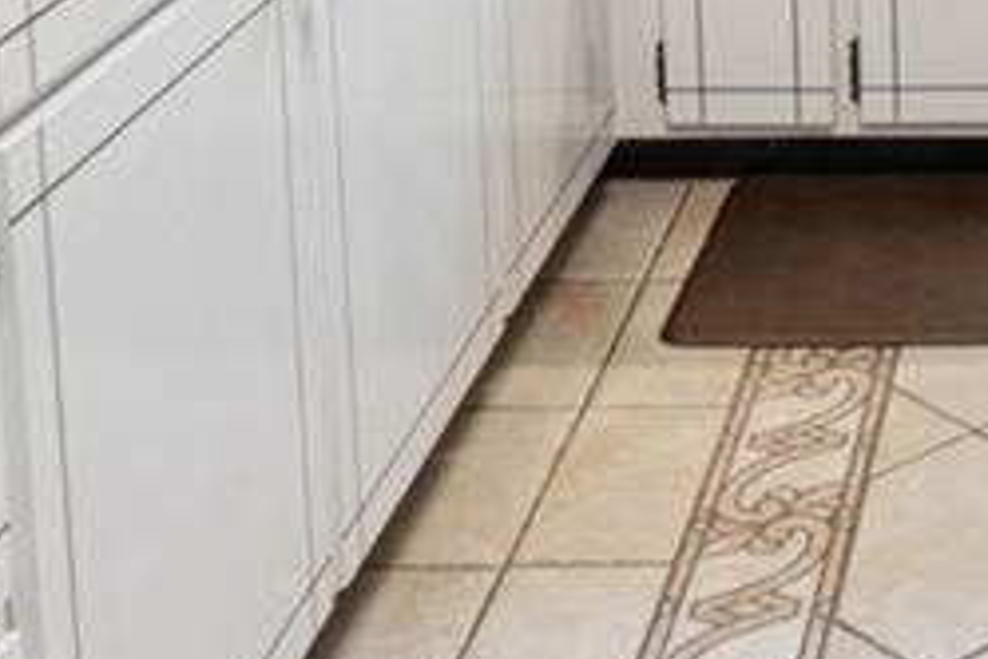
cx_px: 1242
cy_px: -339
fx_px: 2470
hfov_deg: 20.8
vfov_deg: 14.2
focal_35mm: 90
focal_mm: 14
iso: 400
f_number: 9
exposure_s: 1/20
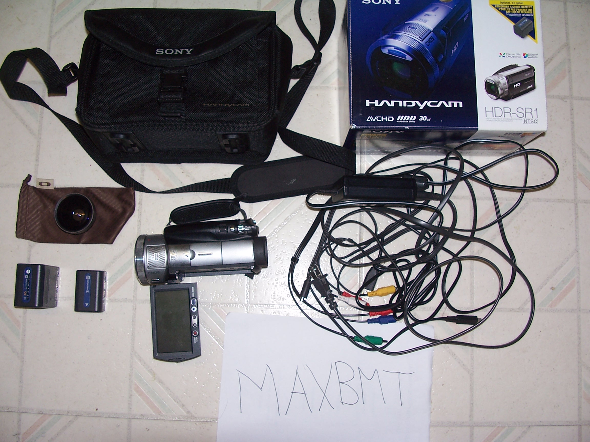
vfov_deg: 40.7
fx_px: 597
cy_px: 221
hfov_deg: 52.6
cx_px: 295
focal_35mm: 35
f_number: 2.8
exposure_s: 1/60
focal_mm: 6
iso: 80
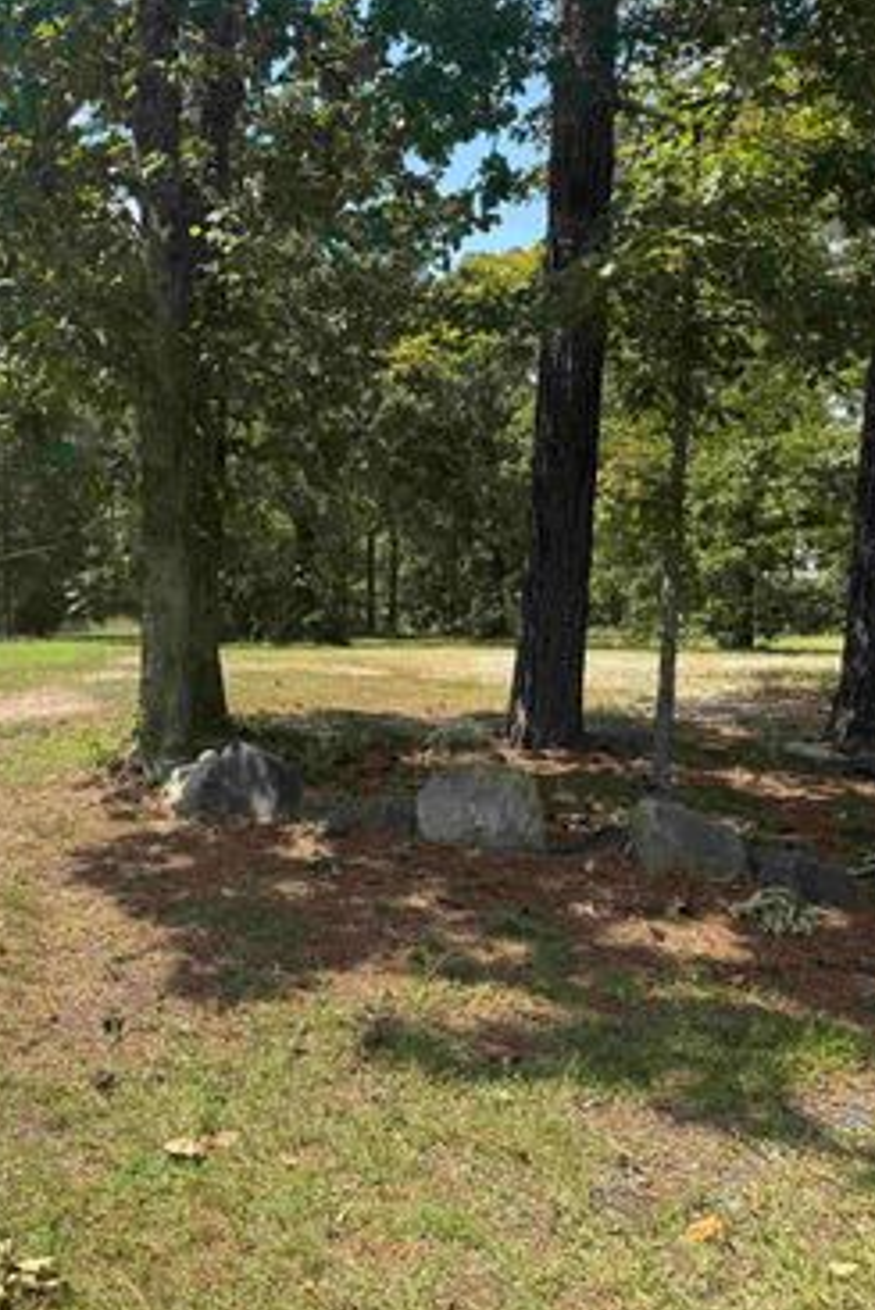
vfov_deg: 55.8
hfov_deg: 38.0
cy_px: 655
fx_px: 1238
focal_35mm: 34
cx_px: 225
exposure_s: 1/1869
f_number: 1.78
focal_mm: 6.76
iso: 80
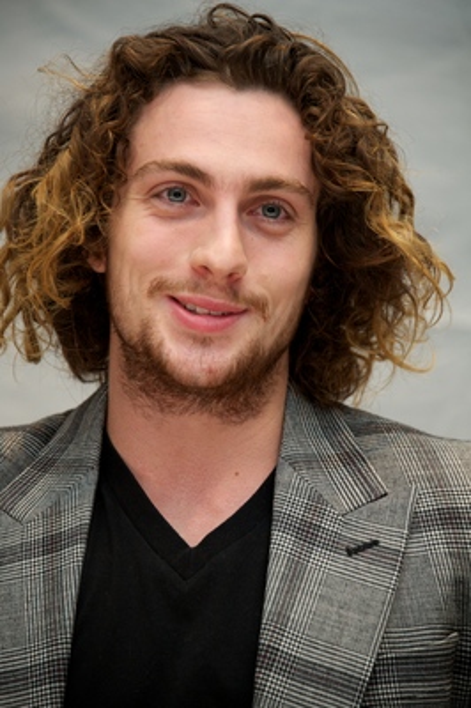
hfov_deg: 5.5
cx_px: 236
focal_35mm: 250
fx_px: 4914
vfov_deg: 8.2
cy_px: 354
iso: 640
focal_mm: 250
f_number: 5.6
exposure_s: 1/60
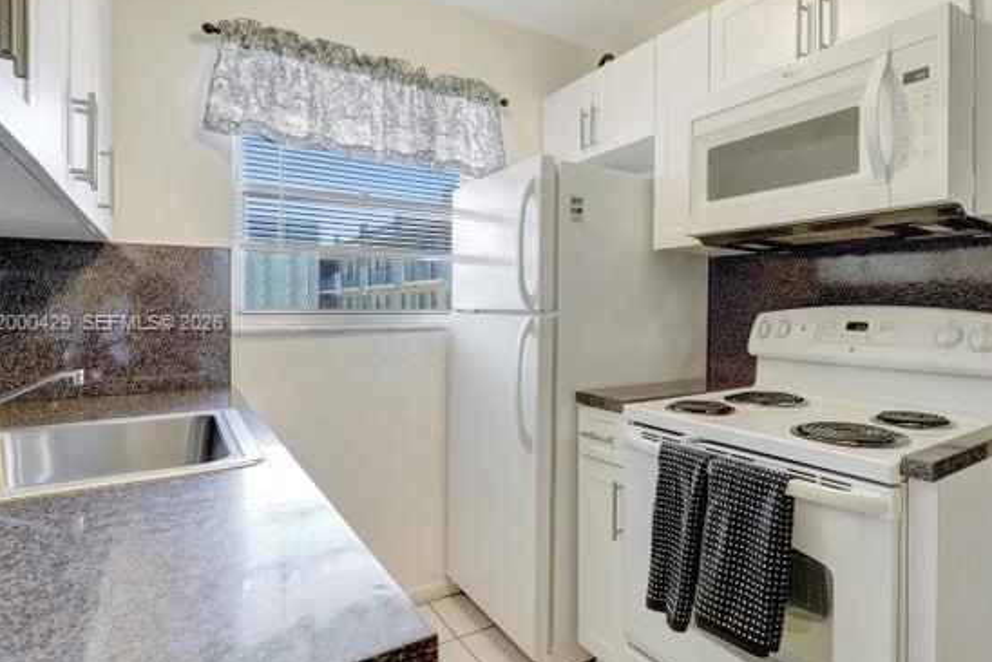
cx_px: 618
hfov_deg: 79.7
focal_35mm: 21
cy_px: 324
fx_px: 579
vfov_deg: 59.6
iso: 640
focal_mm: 16
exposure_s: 1/4
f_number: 13
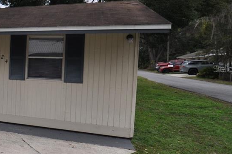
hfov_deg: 31.3
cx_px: -87
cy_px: 68
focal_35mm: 44
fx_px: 283
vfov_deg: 30.4
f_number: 7.1
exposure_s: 1/200
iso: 200
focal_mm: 10
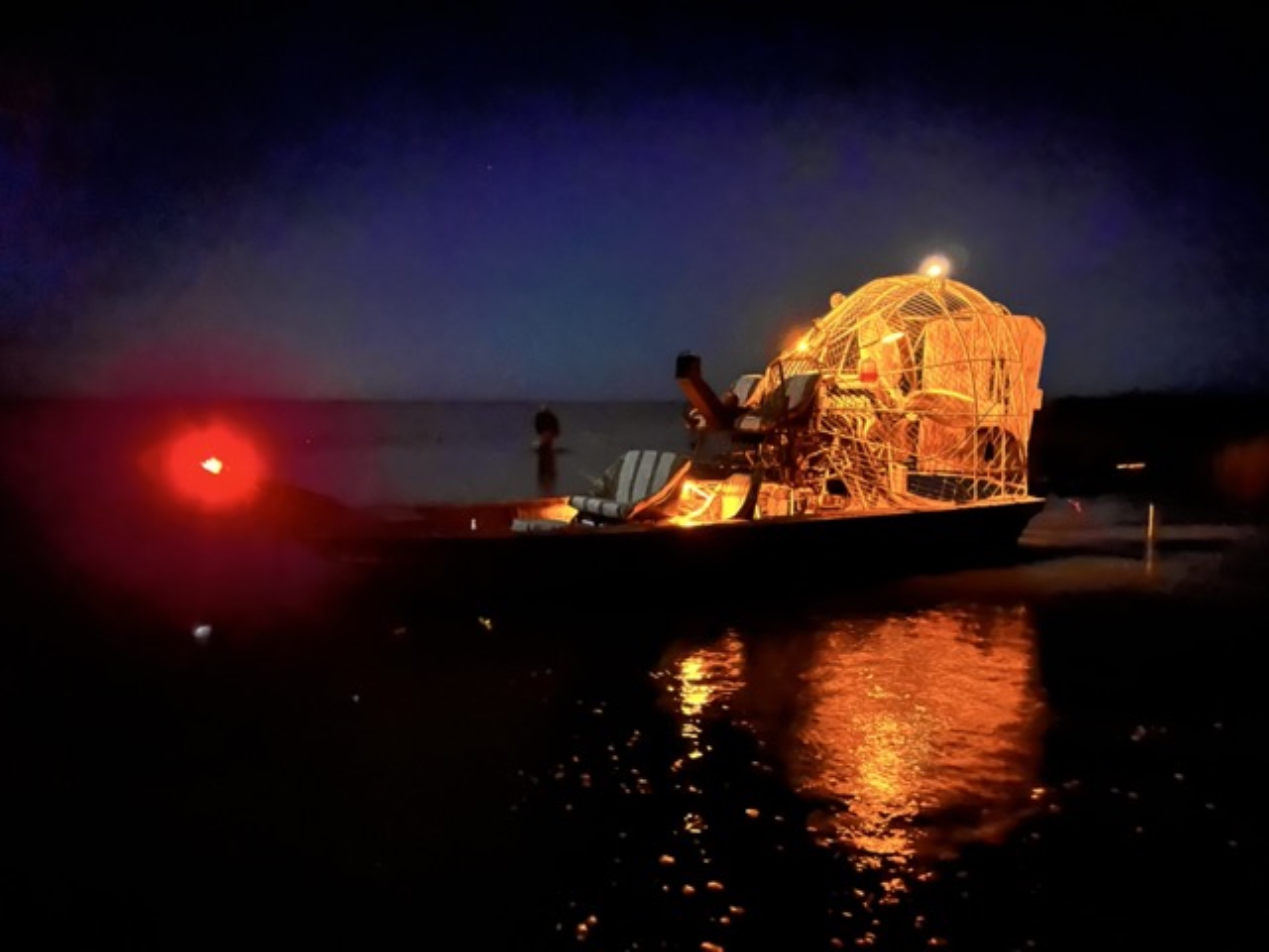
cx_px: 634
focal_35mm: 26
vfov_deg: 53.1
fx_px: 953
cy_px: 476
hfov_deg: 67.3
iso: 5000
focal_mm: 5.1
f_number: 1.6
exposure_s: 1/5
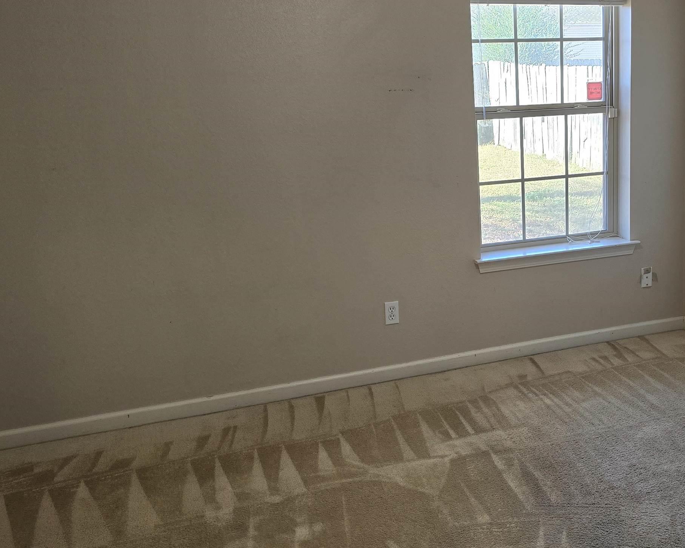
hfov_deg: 46.4
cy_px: 236
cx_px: 507
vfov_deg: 39.1
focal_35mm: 38
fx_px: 770
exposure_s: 1/120
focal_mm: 6.3
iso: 125
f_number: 1.7
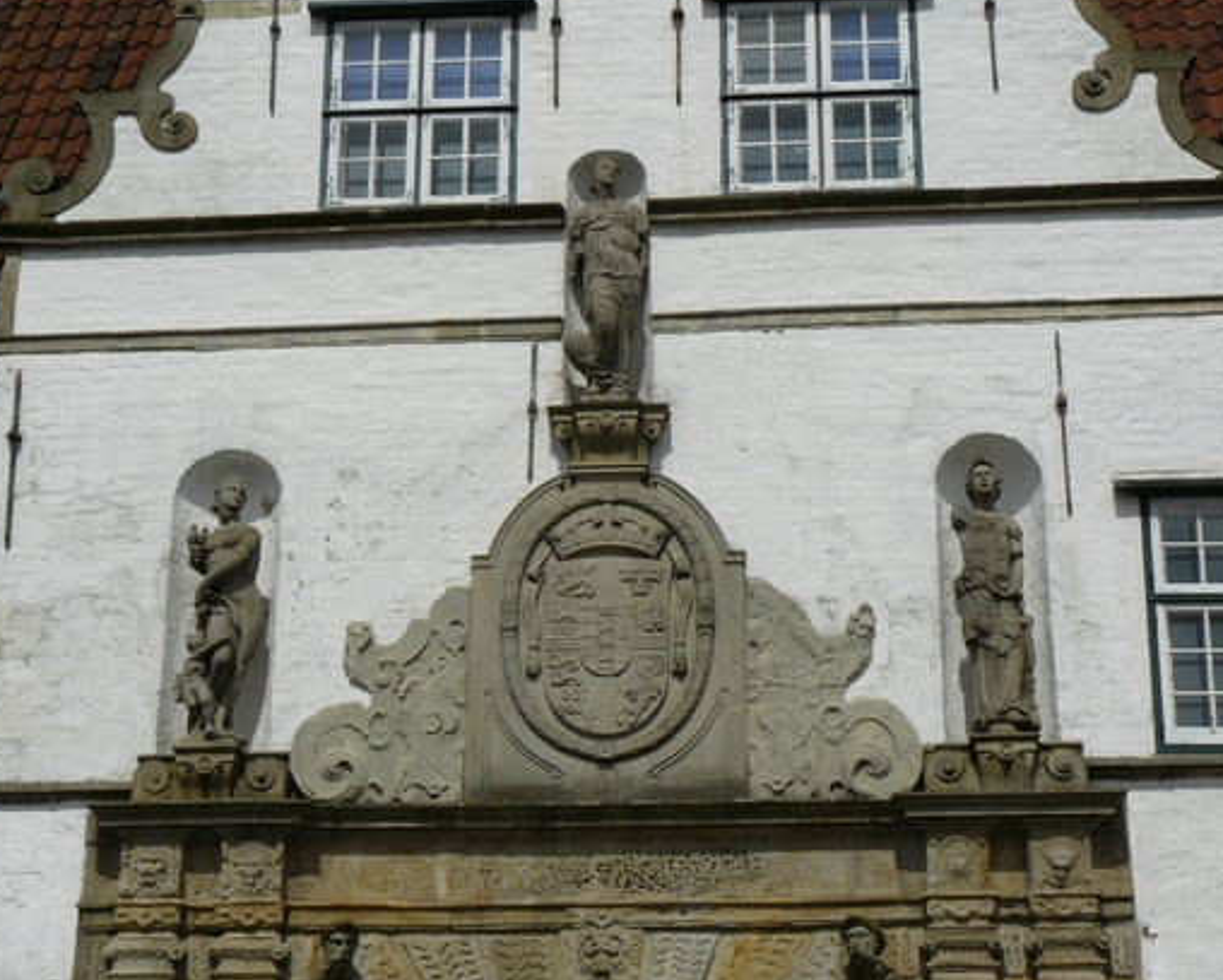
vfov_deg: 22.5
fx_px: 2463
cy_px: 486
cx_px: 648
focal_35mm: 68
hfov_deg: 27.9
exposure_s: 1/640
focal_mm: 9.9
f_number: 8
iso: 100
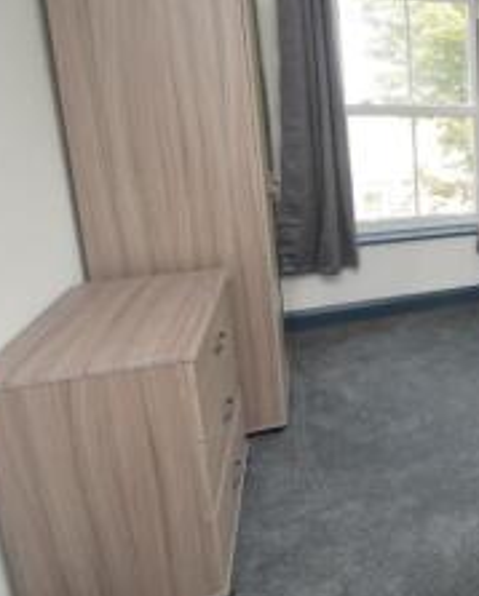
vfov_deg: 57.6
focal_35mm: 30
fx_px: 531
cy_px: 207
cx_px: 599
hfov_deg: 35.7
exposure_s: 1/125
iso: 450
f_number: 5.6
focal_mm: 10
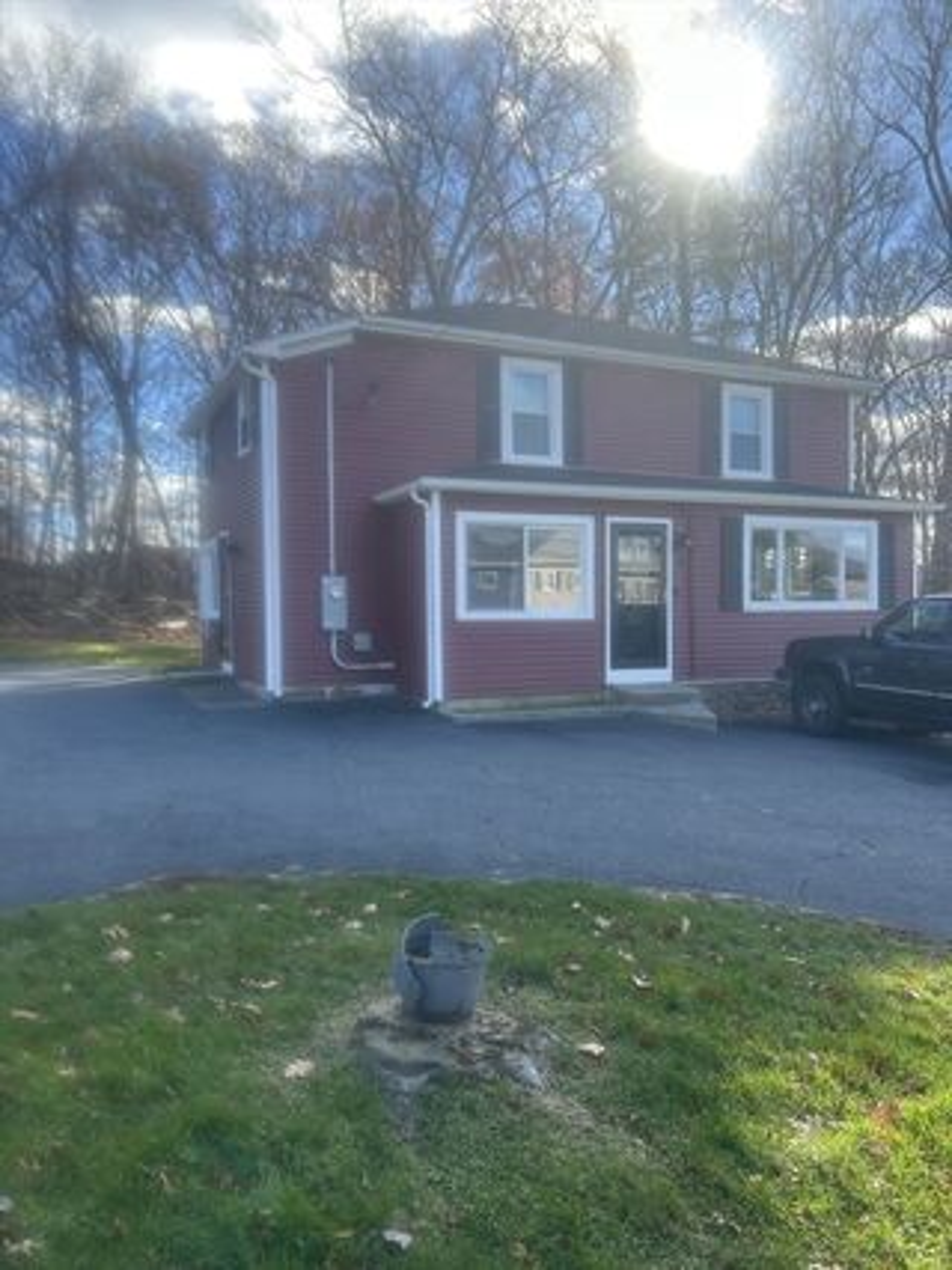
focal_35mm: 26
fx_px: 954
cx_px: 476
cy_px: 635
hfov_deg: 53.0
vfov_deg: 67.3
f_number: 1.5
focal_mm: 5.7
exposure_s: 1/1209
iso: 50
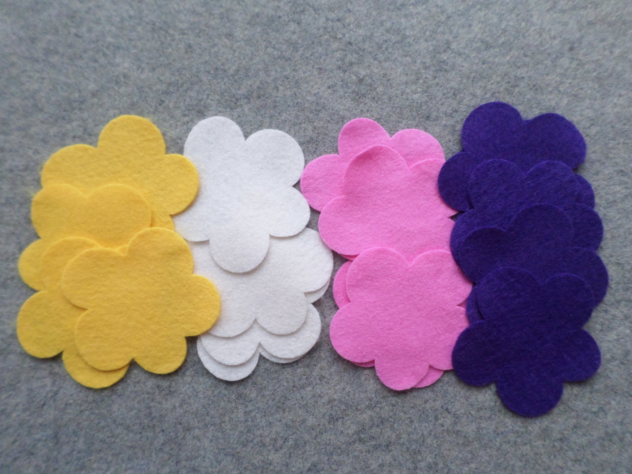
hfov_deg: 69.4
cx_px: 316
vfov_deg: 54.9
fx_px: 456
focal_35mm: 25
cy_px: 237
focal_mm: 4.5
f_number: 2.5
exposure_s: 1/30
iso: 200
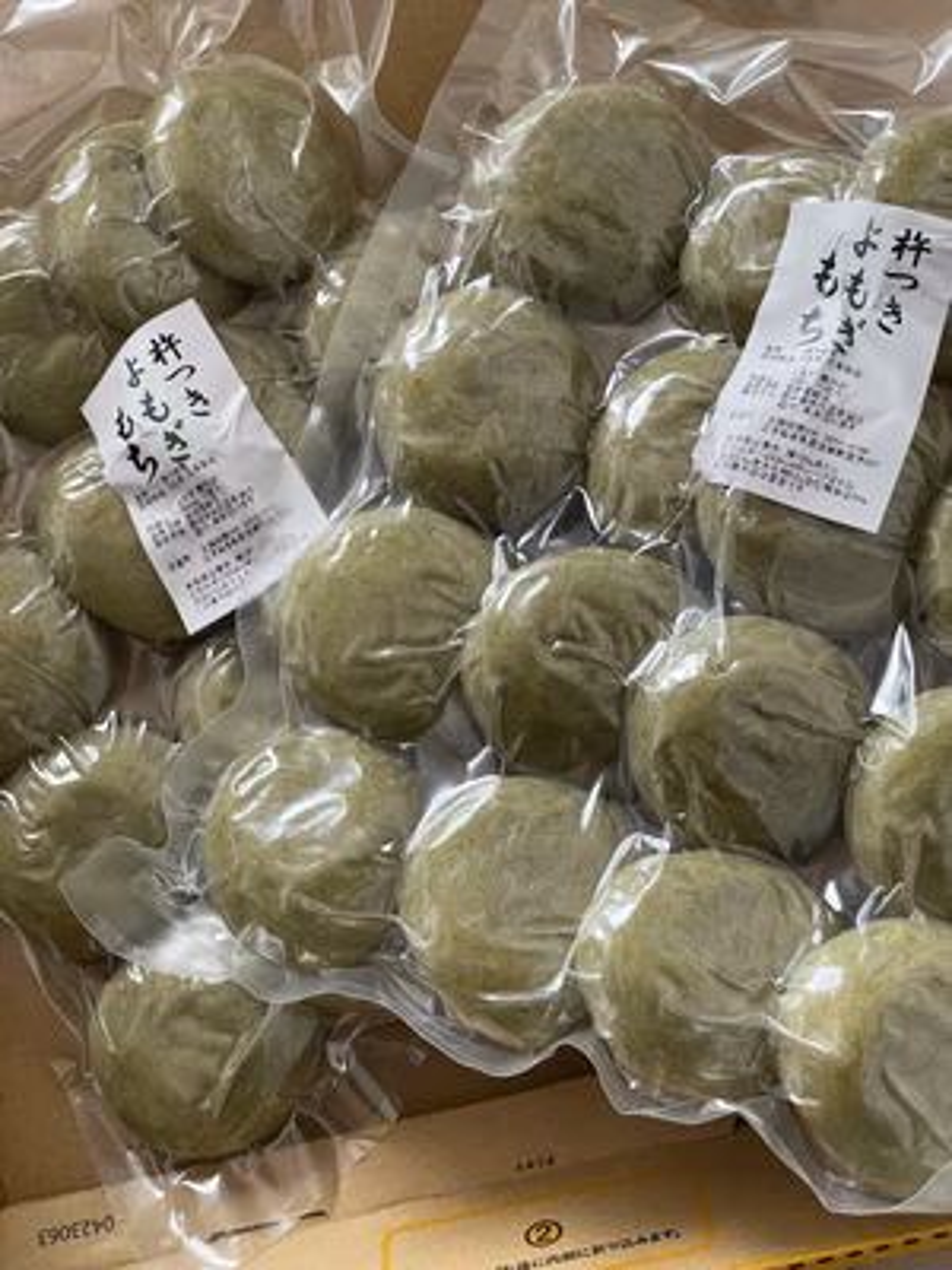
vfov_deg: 36.8
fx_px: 1907
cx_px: 476
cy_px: 635
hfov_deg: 28.0
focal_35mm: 52
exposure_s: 1/99
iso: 125
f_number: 2
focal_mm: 6
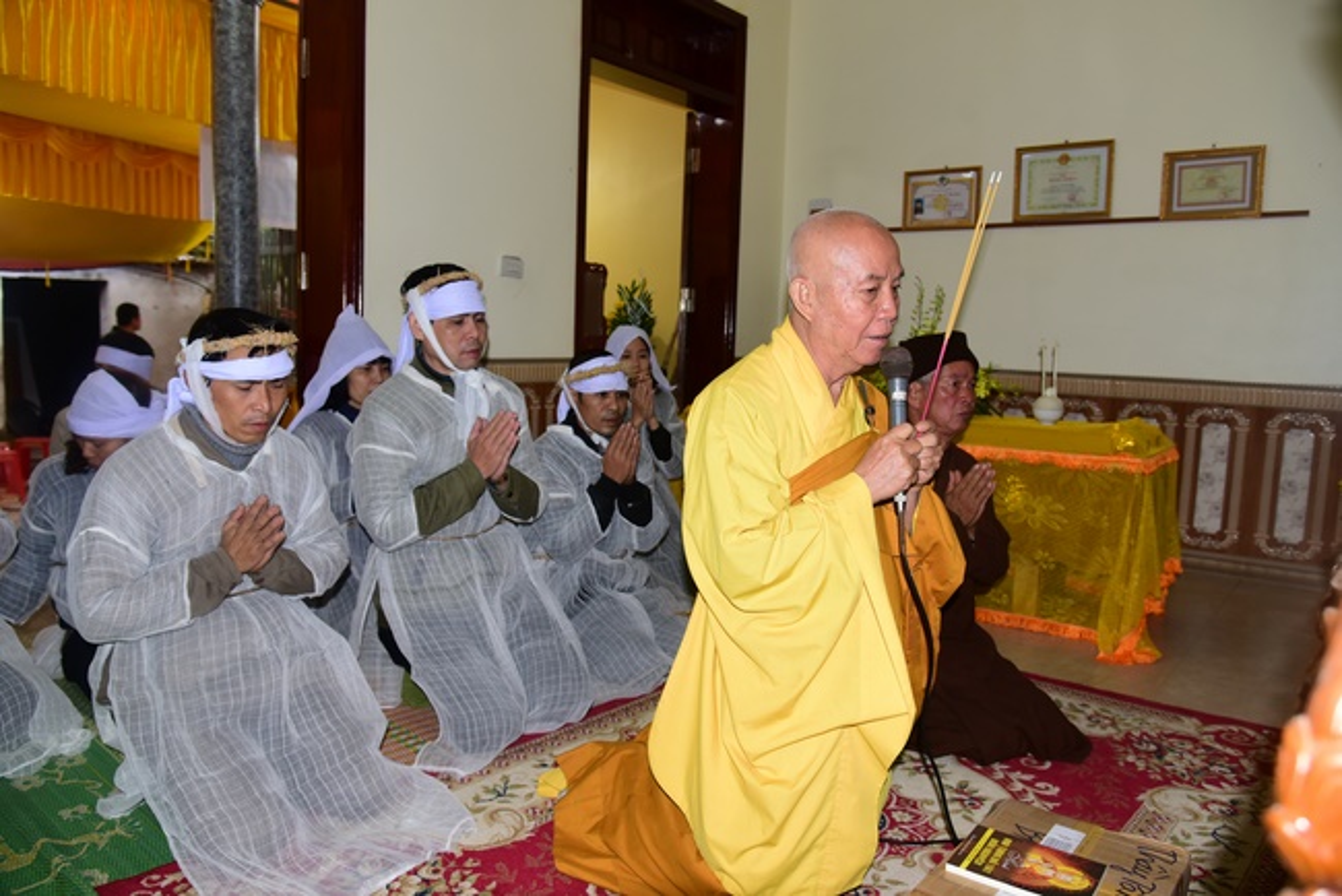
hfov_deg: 67.4
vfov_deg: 48.0
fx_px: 1007
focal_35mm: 27
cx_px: 671
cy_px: 448
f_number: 4.5
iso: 800
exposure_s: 1/80
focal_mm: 27
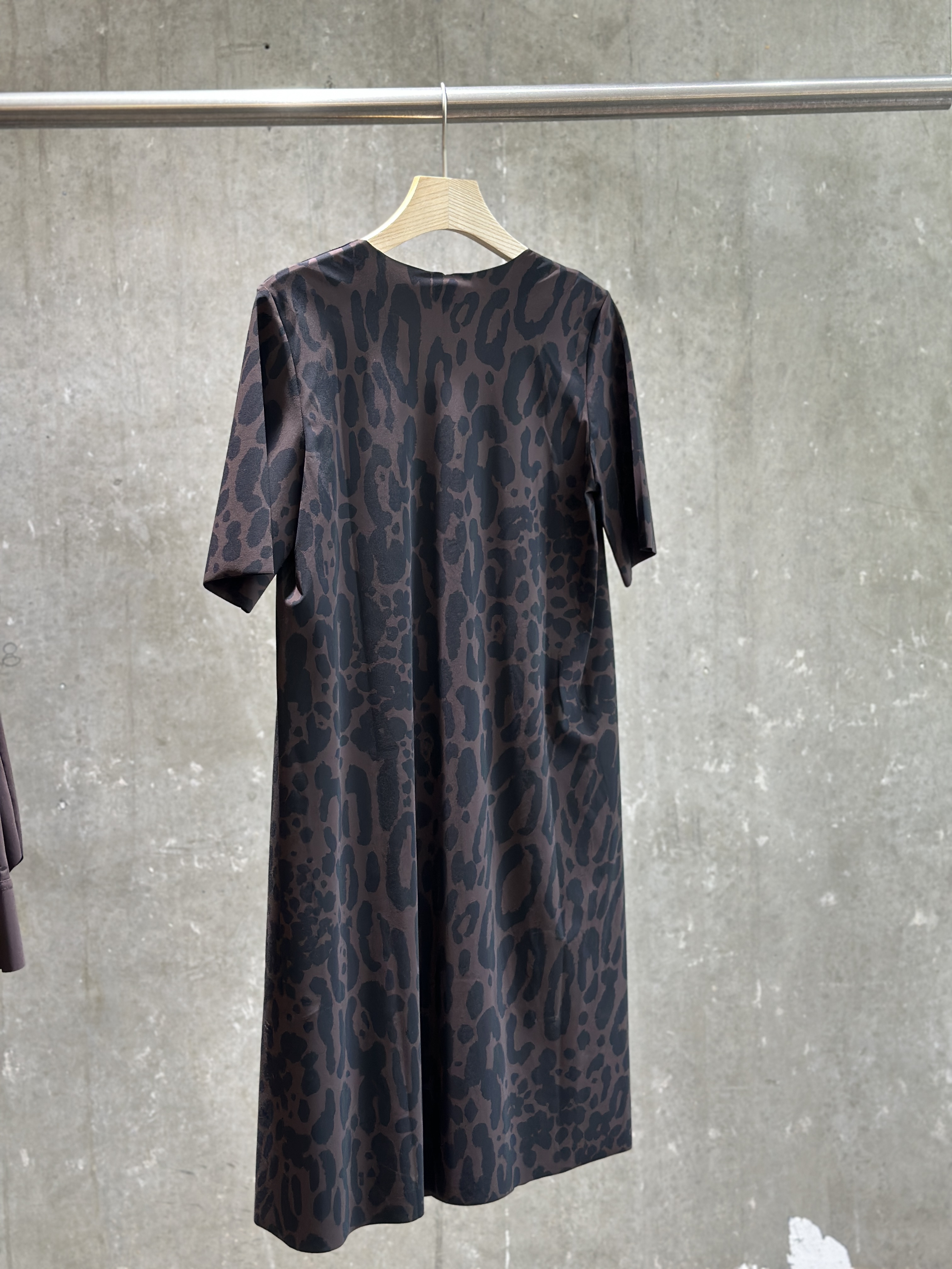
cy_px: 634
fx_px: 1760
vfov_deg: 39.7
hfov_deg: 30.3
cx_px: 476
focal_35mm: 48
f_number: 1.78
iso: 125
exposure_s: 1/50
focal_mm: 6.86
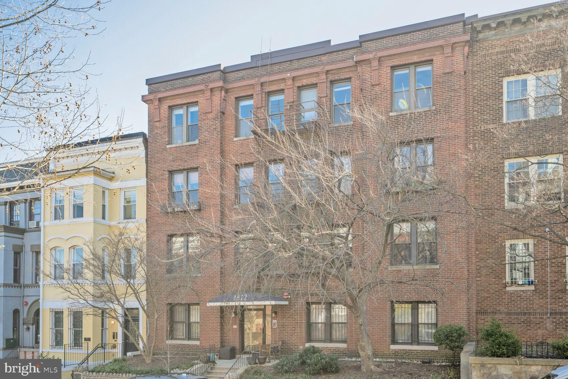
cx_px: 284
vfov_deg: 43.6
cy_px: 190
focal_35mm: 30
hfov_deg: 61.9
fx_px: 473
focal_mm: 30
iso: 200
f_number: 9
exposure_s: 1/80
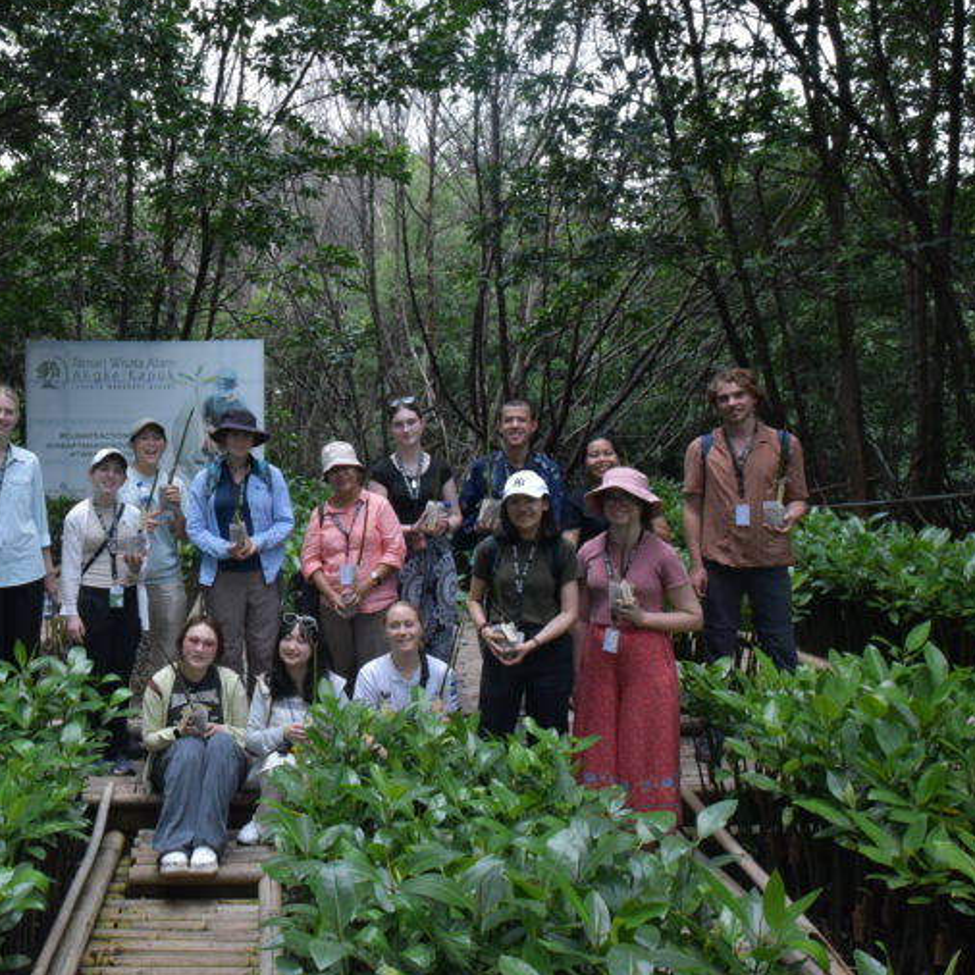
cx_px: 247
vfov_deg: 52.5
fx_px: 988
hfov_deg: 50.4
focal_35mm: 31
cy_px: 483
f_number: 8
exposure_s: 1/320
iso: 4000
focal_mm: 24
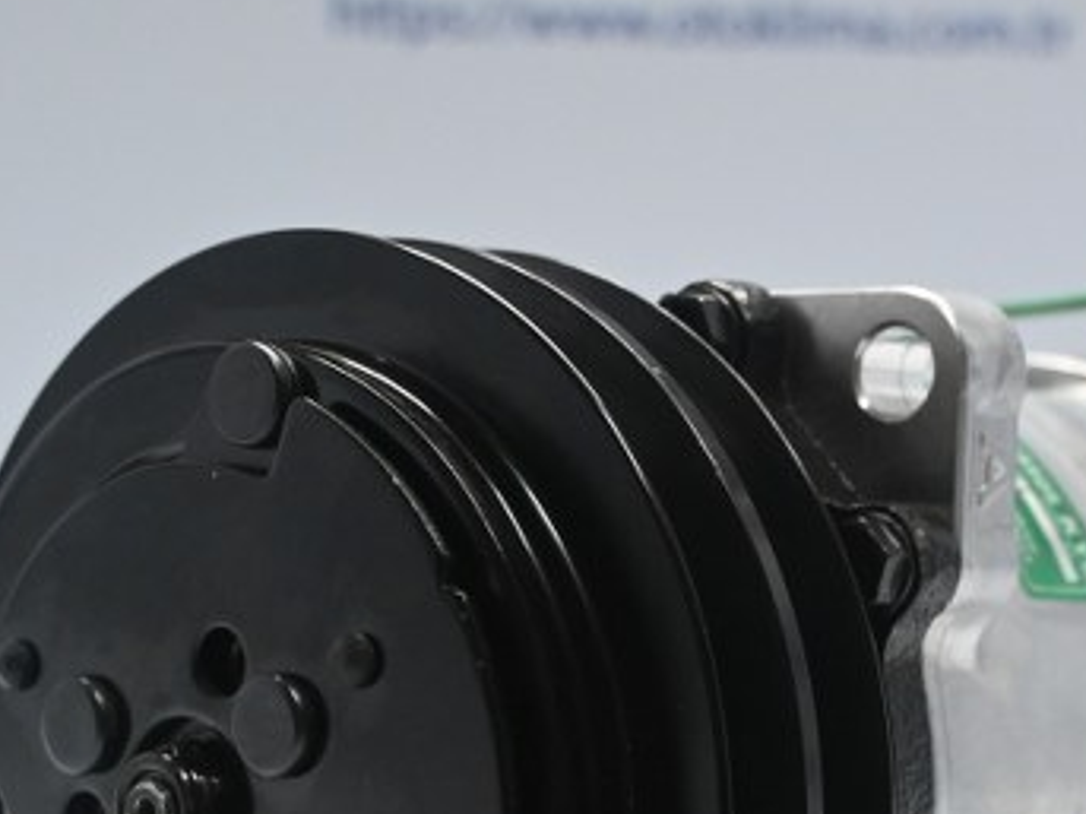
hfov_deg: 23.2
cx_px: 728
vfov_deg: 17.2
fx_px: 2638
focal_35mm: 84
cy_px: 793
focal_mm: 25
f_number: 4.2
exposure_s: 1/125
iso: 1800
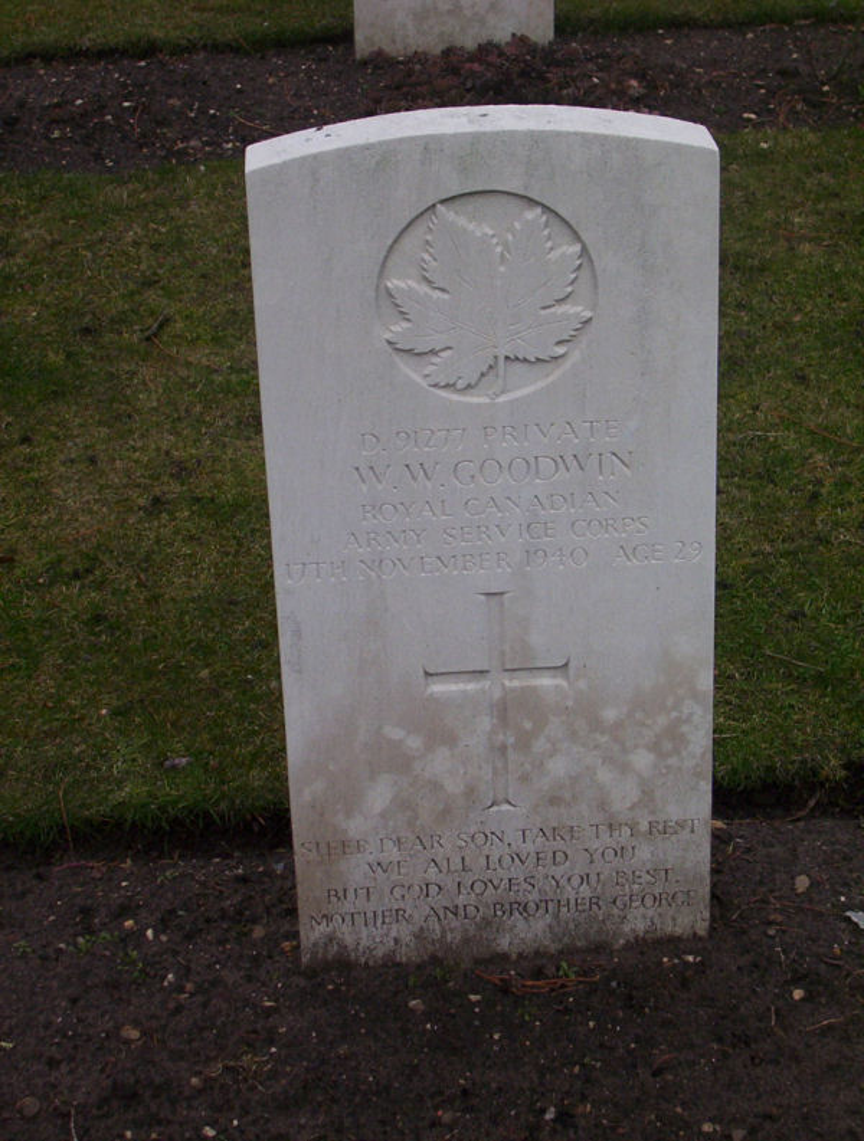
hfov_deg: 18.3
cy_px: 570
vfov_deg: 24.0
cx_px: 432
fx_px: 2681
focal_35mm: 81
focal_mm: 10.76
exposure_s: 1/246
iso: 100
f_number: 3.62
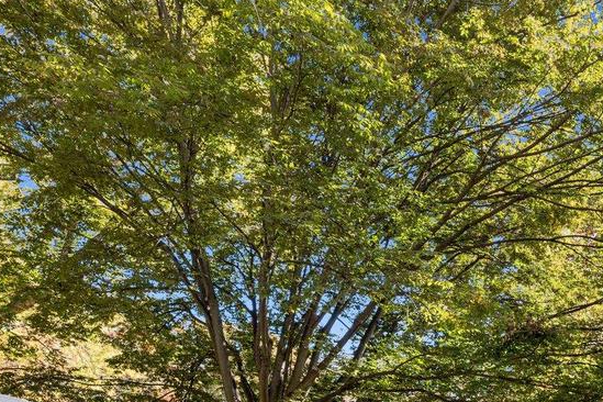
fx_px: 703
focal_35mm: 42
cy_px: 507
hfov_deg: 42.8
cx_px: 535
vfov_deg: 27.3
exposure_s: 1/80
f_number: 8
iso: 400
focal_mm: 16
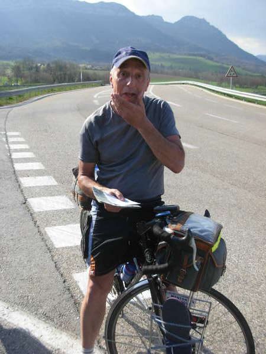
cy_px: 177
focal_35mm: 38
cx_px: 133
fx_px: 389
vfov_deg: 49.0
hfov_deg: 37.7
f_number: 2.9
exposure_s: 1/683
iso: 79
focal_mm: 6.3
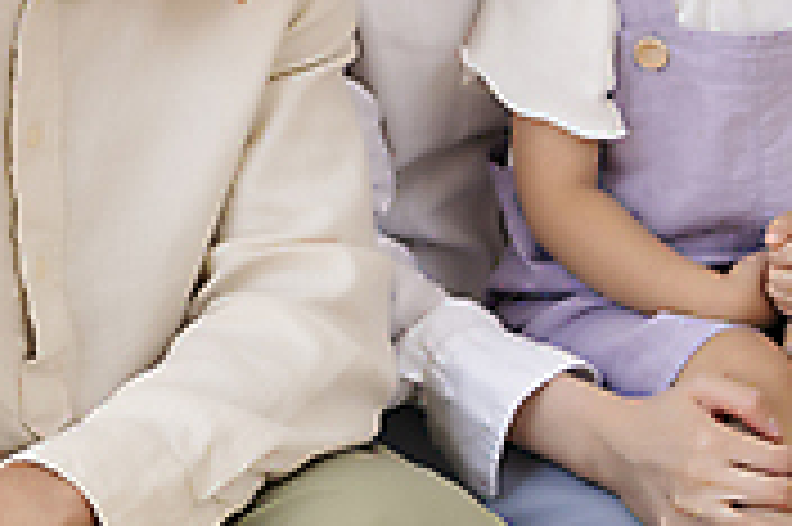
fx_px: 3605
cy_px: -13
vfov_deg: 8.3
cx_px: -90
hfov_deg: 12.3
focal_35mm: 164
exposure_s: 1/160
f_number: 2.8
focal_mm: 48
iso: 250
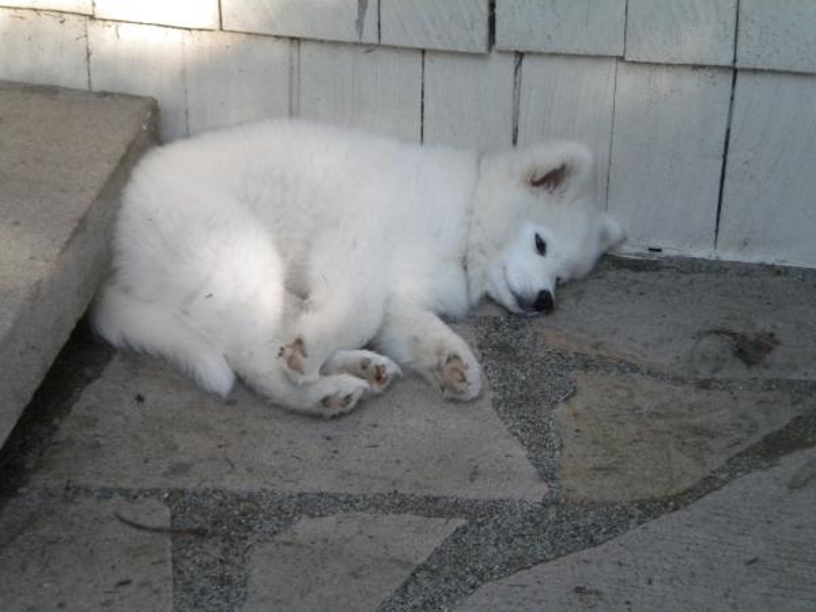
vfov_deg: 14.1
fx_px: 2475
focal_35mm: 105
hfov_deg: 18.7
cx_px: 408
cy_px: 306
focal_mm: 18.9
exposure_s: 1/224
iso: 400
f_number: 5.9
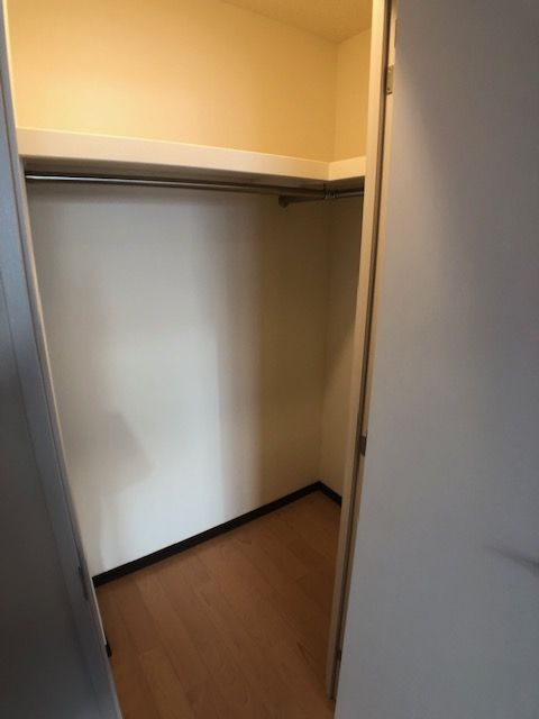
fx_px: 581
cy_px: 360
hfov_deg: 49.7
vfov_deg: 63.4
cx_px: 270
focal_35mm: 28
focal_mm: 3.99
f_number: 1.8
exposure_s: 1/20
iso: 32
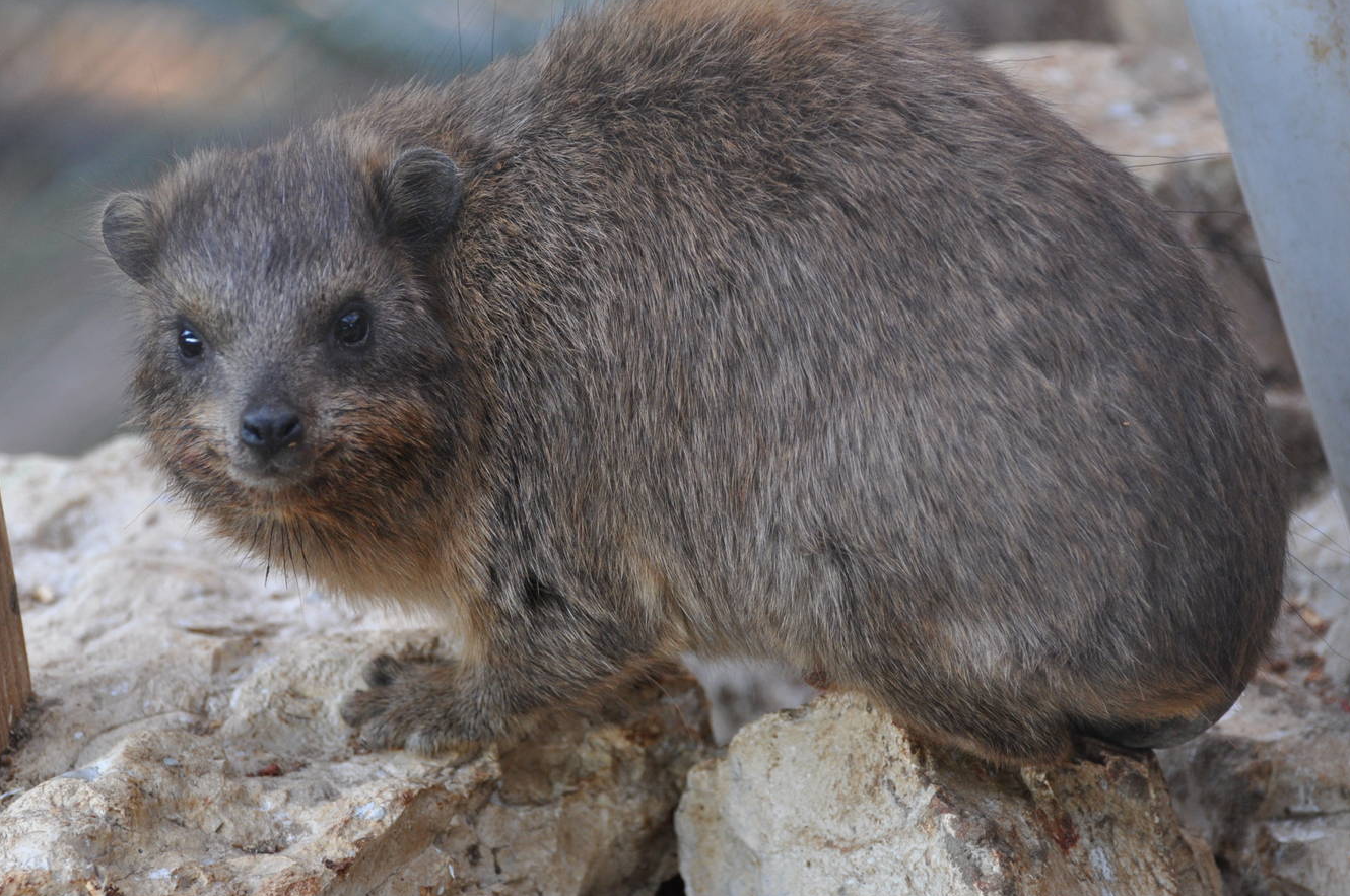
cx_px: 648
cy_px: 399
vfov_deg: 6.1
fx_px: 8449
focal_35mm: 226
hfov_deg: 9.1
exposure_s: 1/250
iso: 720
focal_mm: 125
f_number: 4.8
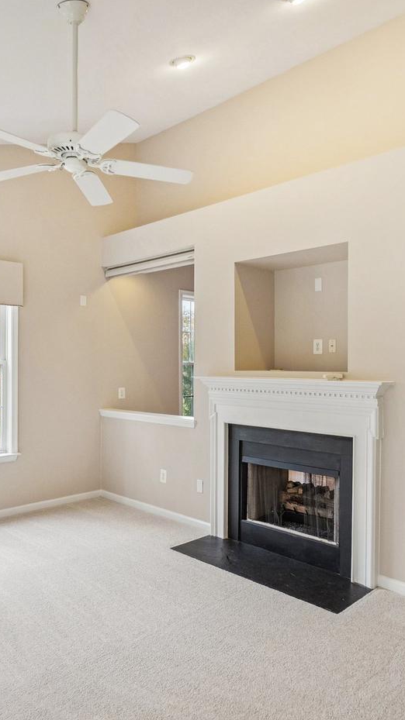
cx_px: 228
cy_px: 355
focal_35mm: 27
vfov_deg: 70.2
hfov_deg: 43.1
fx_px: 512
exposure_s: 1/125
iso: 1250
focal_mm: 16.5
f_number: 4
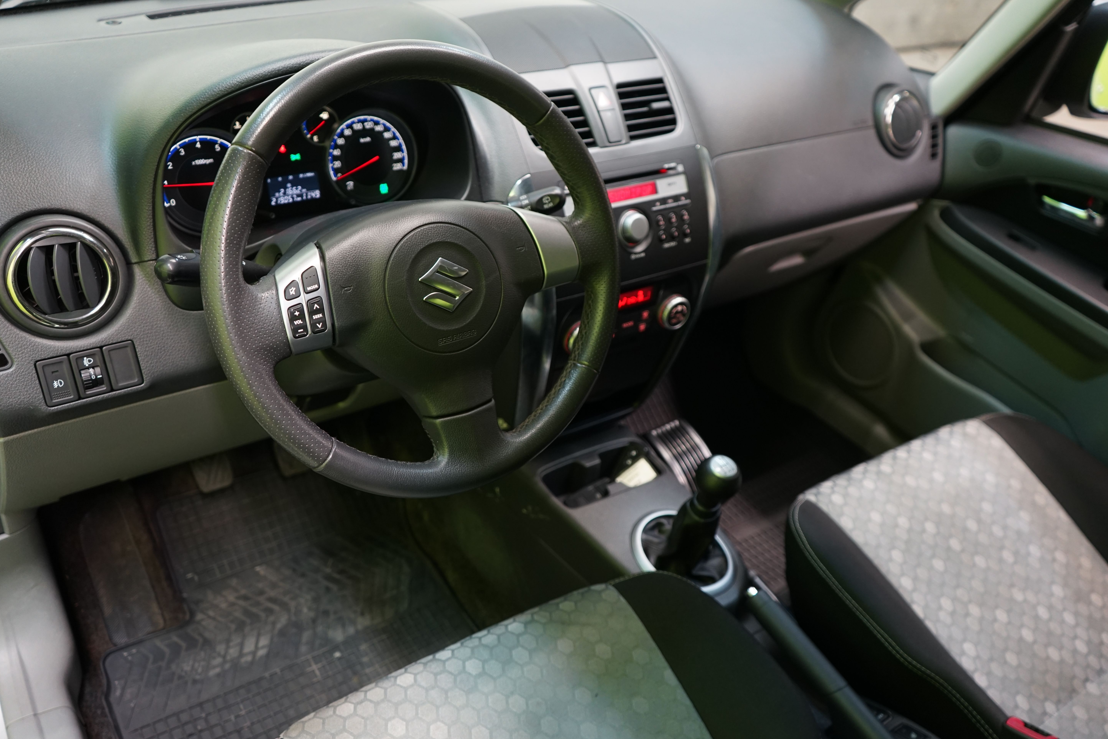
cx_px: 556
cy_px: 370
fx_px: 892
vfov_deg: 45.0
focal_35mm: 29
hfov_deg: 63.7
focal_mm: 28
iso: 800
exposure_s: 1/30
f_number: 3.5
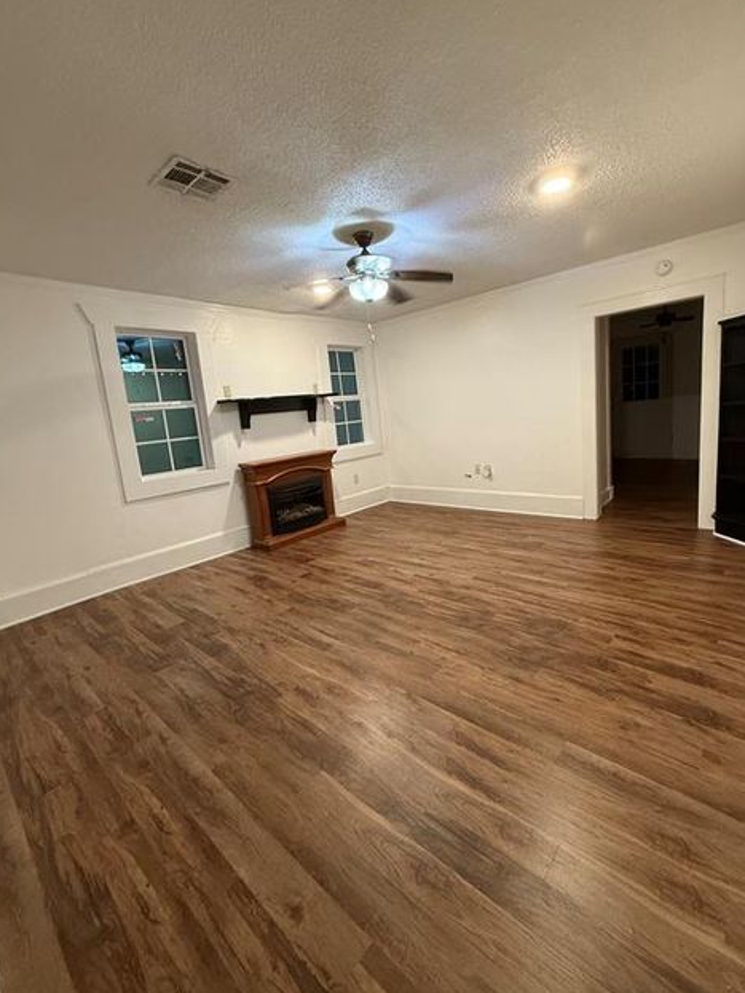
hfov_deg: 81.8
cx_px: 381
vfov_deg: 98.1
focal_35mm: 15
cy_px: 483
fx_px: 430
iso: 320
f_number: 2.2
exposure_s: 1/60
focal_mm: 2.22
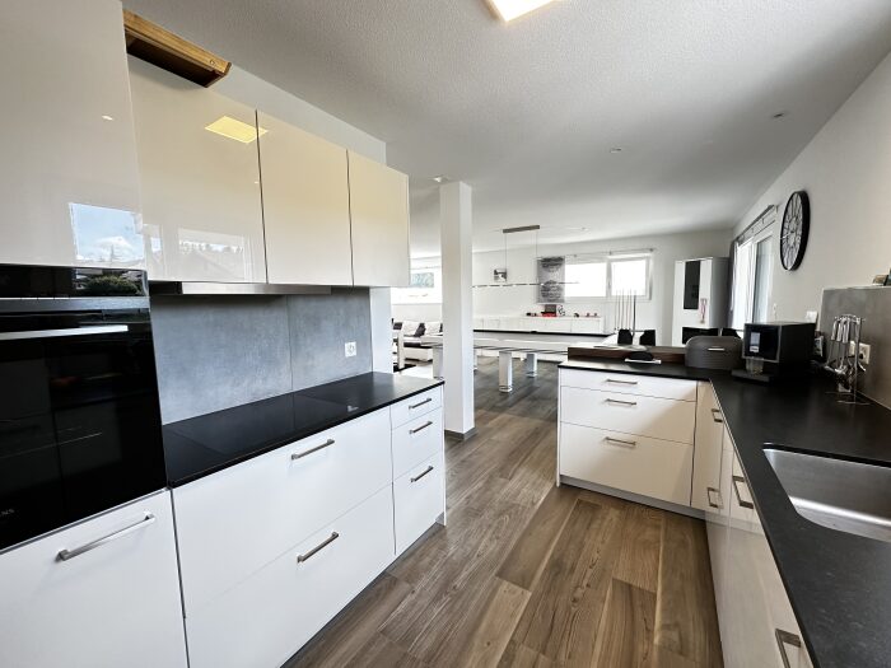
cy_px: 334
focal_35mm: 14
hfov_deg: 102.1
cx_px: 446
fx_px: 360
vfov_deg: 85.7
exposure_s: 1/100
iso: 250
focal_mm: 2.22
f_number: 2.2
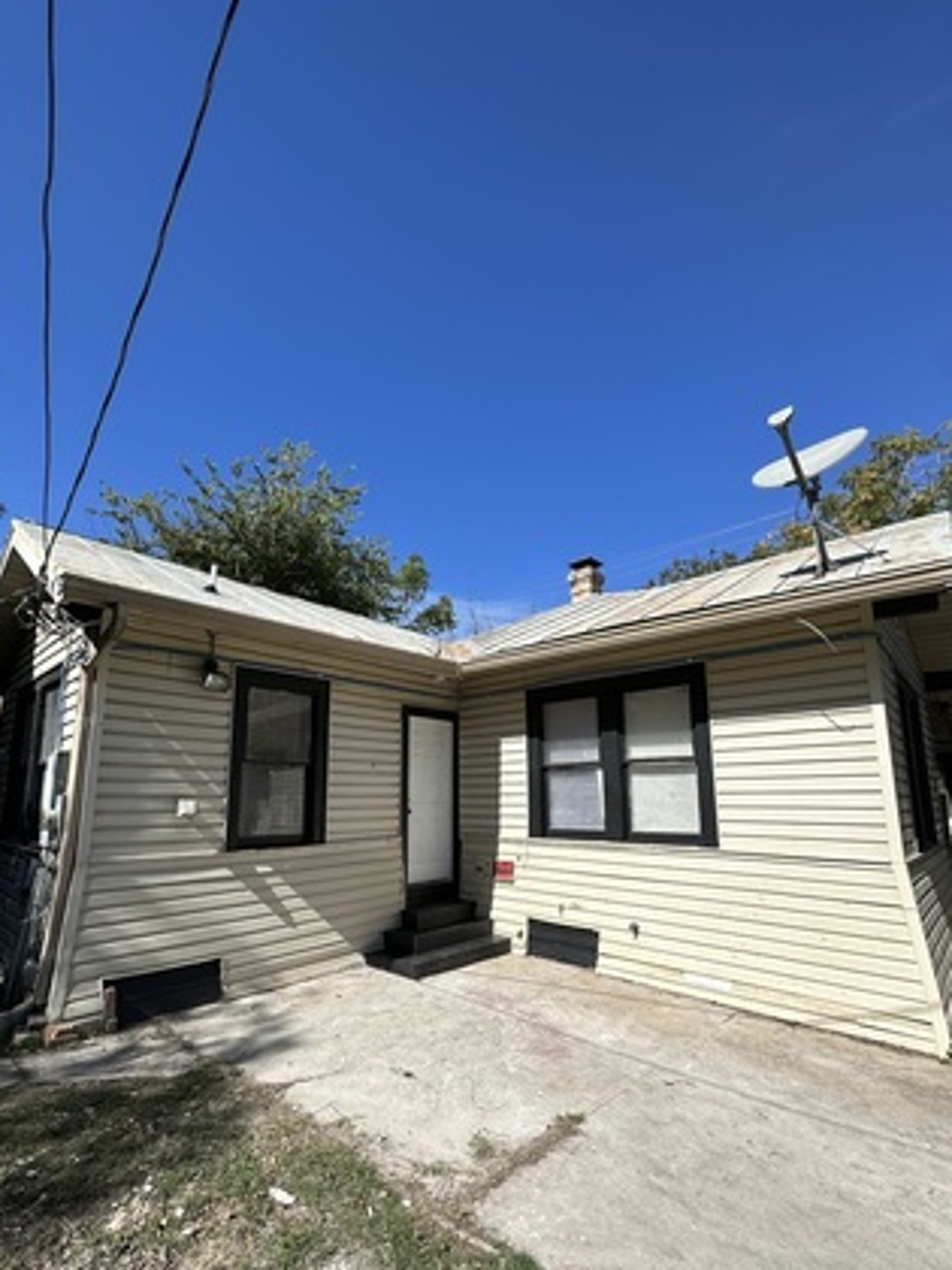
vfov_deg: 94.1
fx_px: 587
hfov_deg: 78.0
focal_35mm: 16
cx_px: 450
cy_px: 711
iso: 50
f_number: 2.2
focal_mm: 2.22
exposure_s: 1/2747
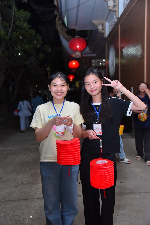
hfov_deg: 35.1
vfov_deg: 50.7
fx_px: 237
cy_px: 112
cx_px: 75
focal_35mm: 38
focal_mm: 38
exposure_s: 1/125
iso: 1600
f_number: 4.5
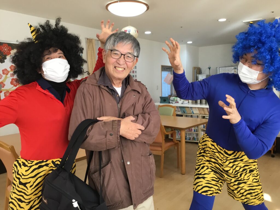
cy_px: 105
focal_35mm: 31
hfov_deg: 58.4
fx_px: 251
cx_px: 140
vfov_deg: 45.4
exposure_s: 1/30
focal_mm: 3.3
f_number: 2.4
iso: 50
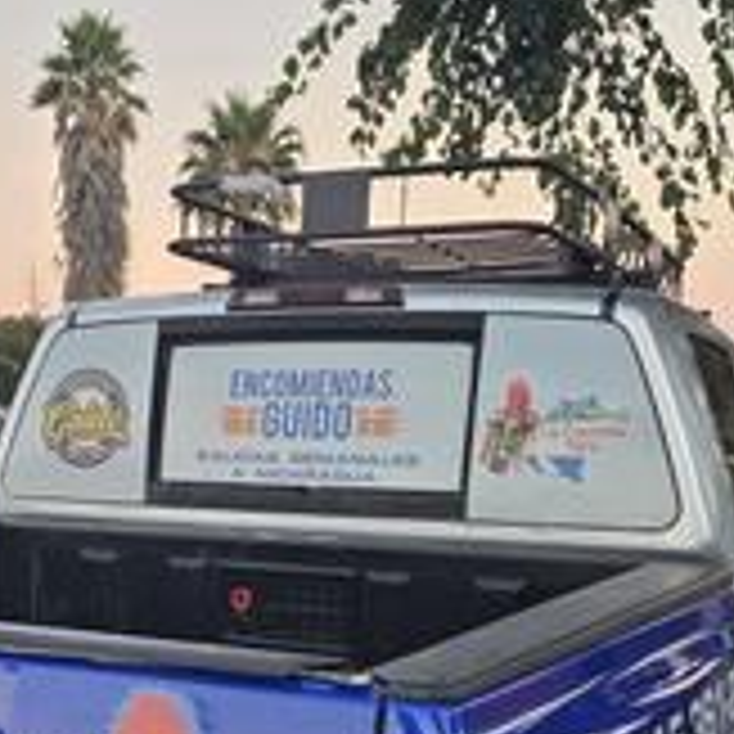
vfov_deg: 26.7
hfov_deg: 26.7
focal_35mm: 63
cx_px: 140
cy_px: 608
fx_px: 1511
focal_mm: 6.25
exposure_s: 1/180
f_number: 1.7
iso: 160
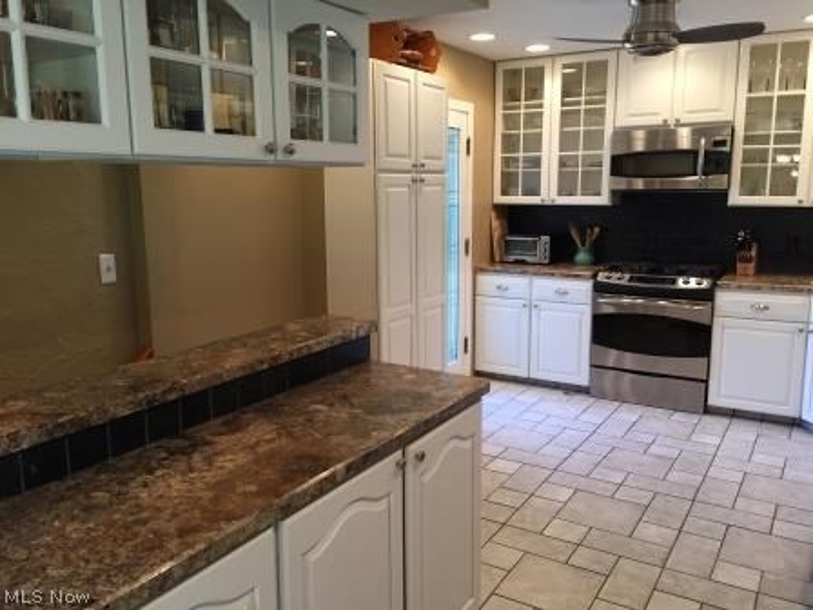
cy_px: 305
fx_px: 681
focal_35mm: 29
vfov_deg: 48.2
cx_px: 406
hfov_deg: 61.7
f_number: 2.2
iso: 50
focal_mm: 4.15
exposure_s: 1/30
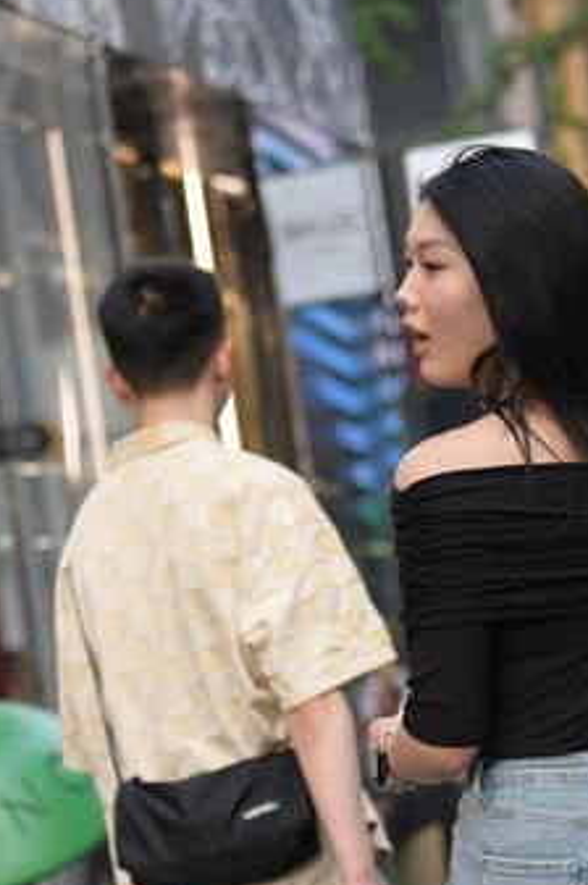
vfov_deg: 13.0
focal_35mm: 156
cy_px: 922
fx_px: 3830
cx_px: 551
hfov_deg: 8.7
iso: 400
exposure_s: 1/500
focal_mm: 70
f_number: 3.2
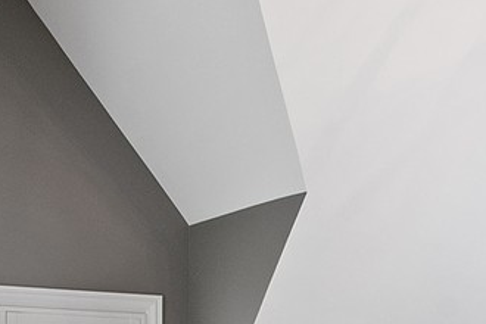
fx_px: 1323
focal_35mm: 98
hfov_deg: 20.6
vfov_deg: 13.2
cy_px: 485
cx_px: 382
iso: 800
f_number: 8
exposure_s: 1/6
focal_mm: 20
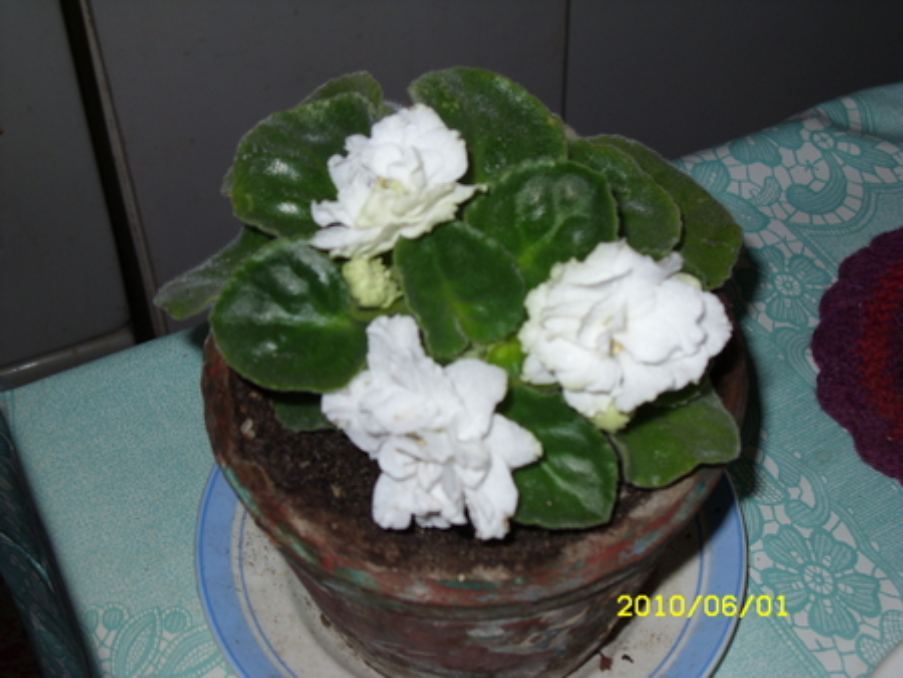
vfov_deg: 21.3
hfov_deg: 28.1
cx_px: 452
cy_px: 339
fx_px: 1801
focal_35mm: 69
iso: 50
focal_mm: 11.4
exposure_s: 1/148
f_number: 3.2
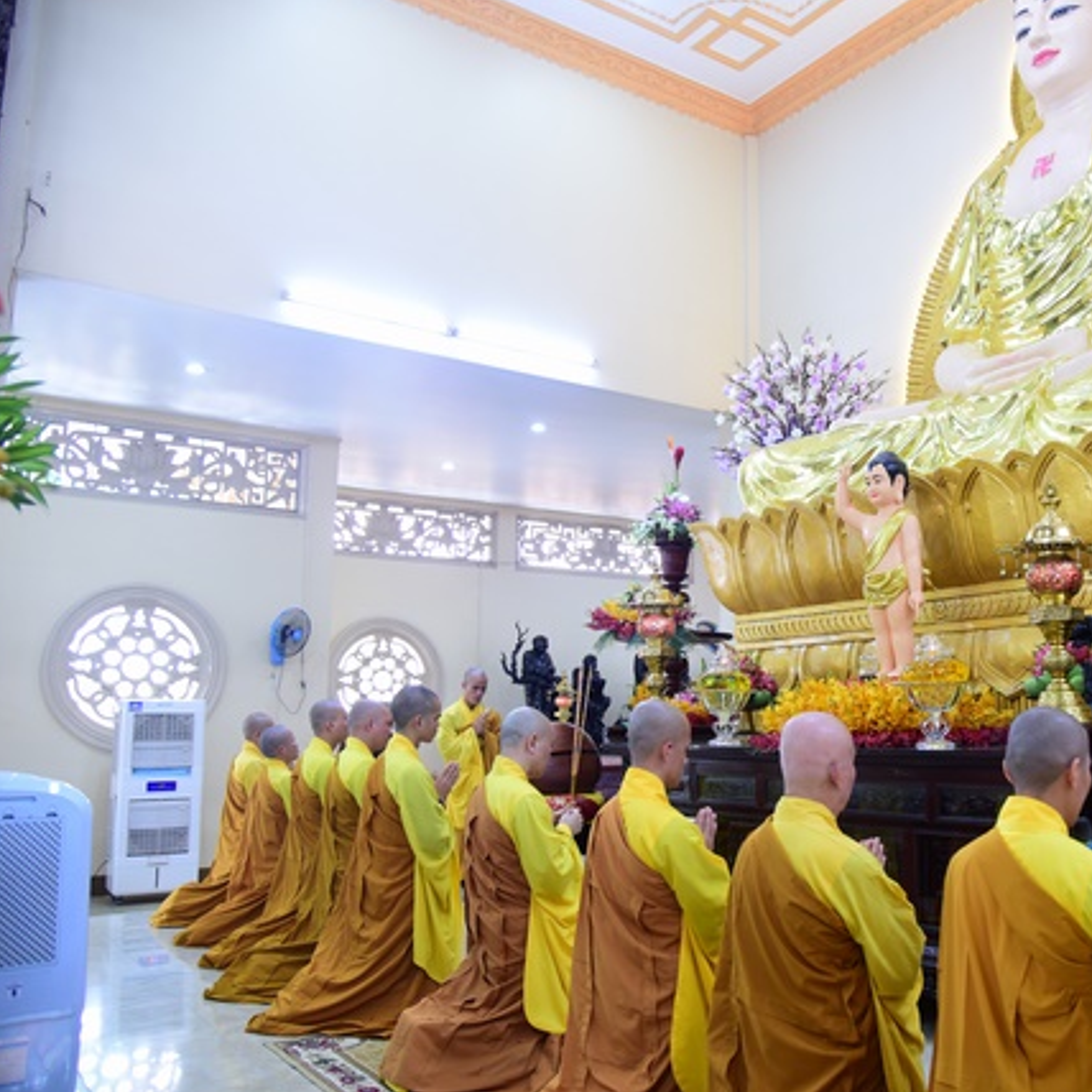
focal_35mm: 31
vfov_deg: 52.5
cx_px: 799
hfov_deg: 50.7
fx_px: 1106
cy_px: 541
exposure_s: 1/40
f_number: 4
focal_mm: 24
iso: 1250
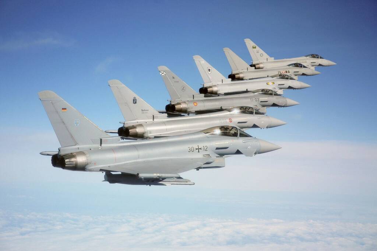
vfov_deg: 15.2
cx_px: 188
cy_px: 126
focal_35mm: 90
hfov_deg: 22.6
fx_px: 942
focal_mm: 60
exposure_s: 1/1000
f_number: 5
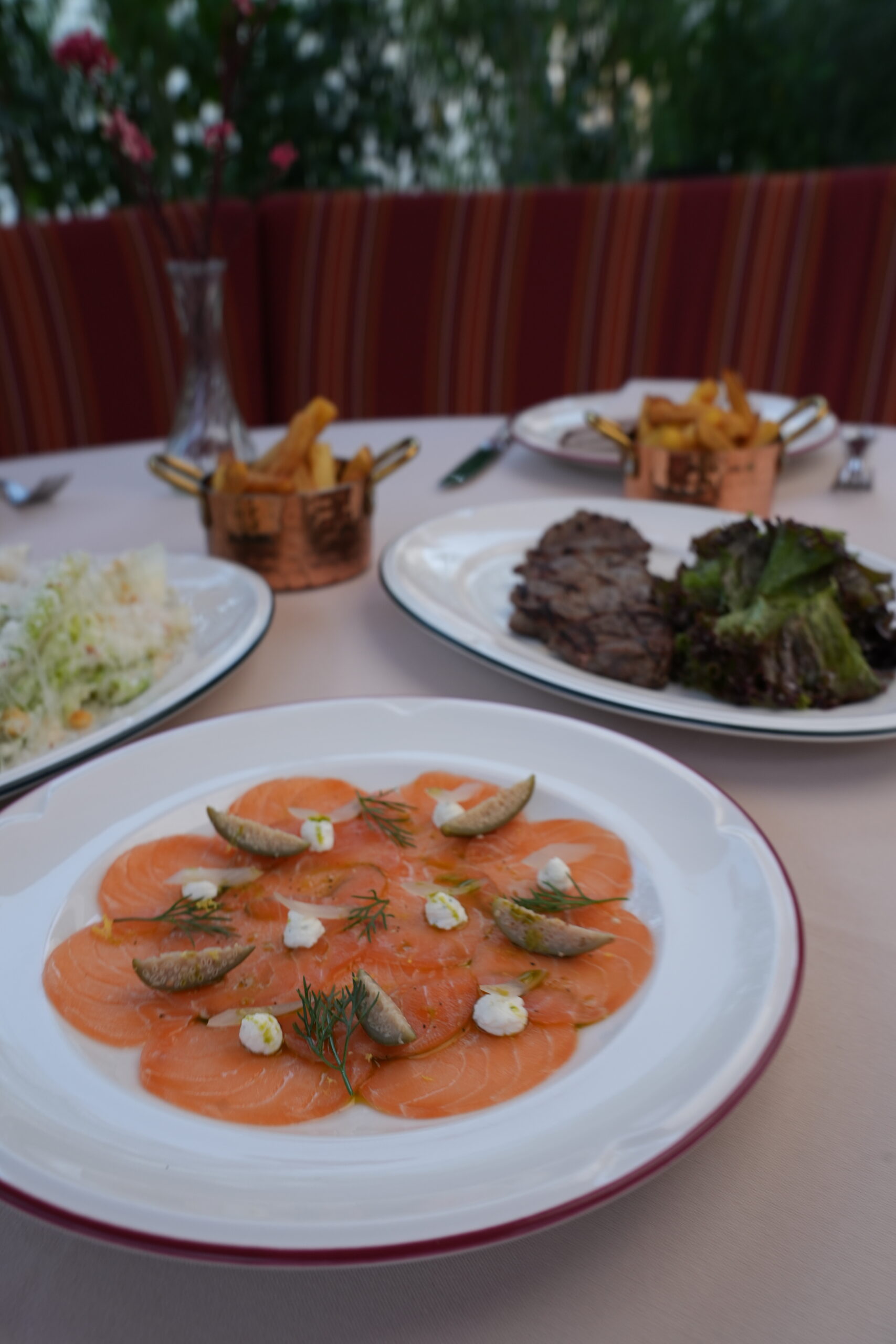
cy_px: 672
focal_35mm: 29
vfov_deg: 63.7
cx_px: 448
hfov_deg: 45.0
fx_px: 1082
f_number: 9
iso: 400
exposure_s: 1/100
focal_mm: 29
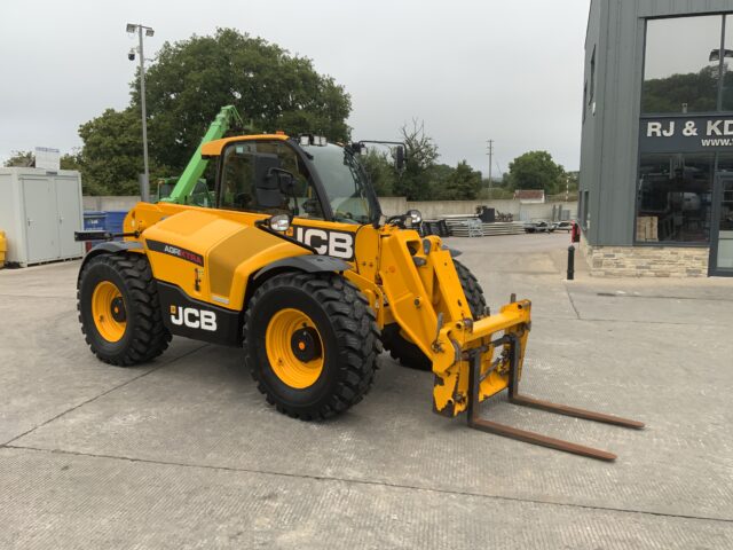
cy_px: 275
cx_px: 366
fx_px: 614
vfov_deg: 48.2
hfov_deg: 61.7
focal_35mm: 29
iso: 16
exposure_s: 1/210
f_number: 1.8
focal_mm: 3
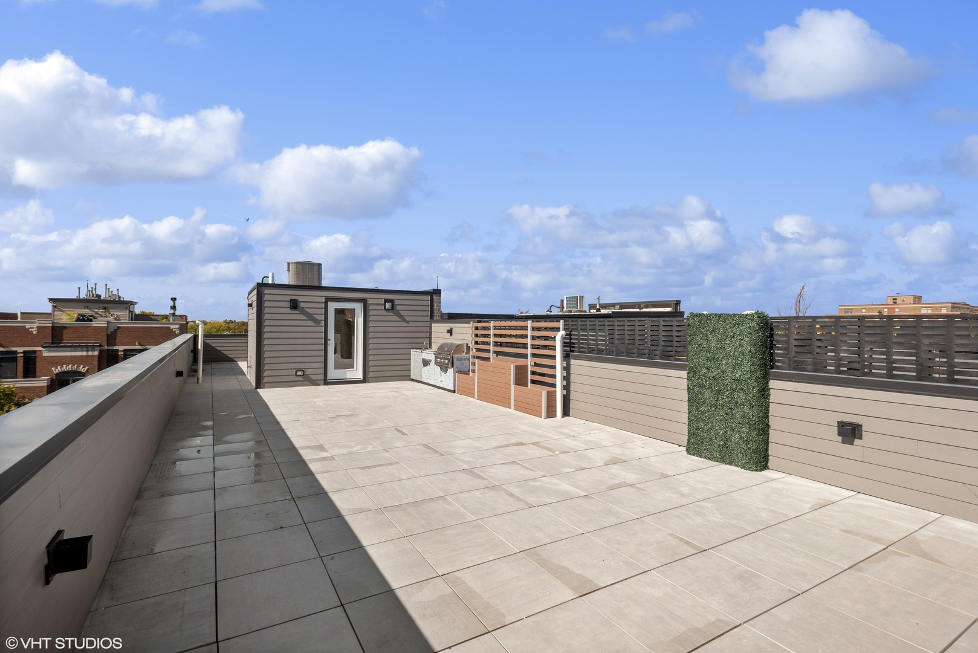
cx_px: 489
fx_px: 462
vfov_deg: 70.5
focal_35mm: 17
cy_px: 326
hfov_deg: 93.3
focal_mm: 17
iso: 100
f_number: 8
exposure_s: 1/500
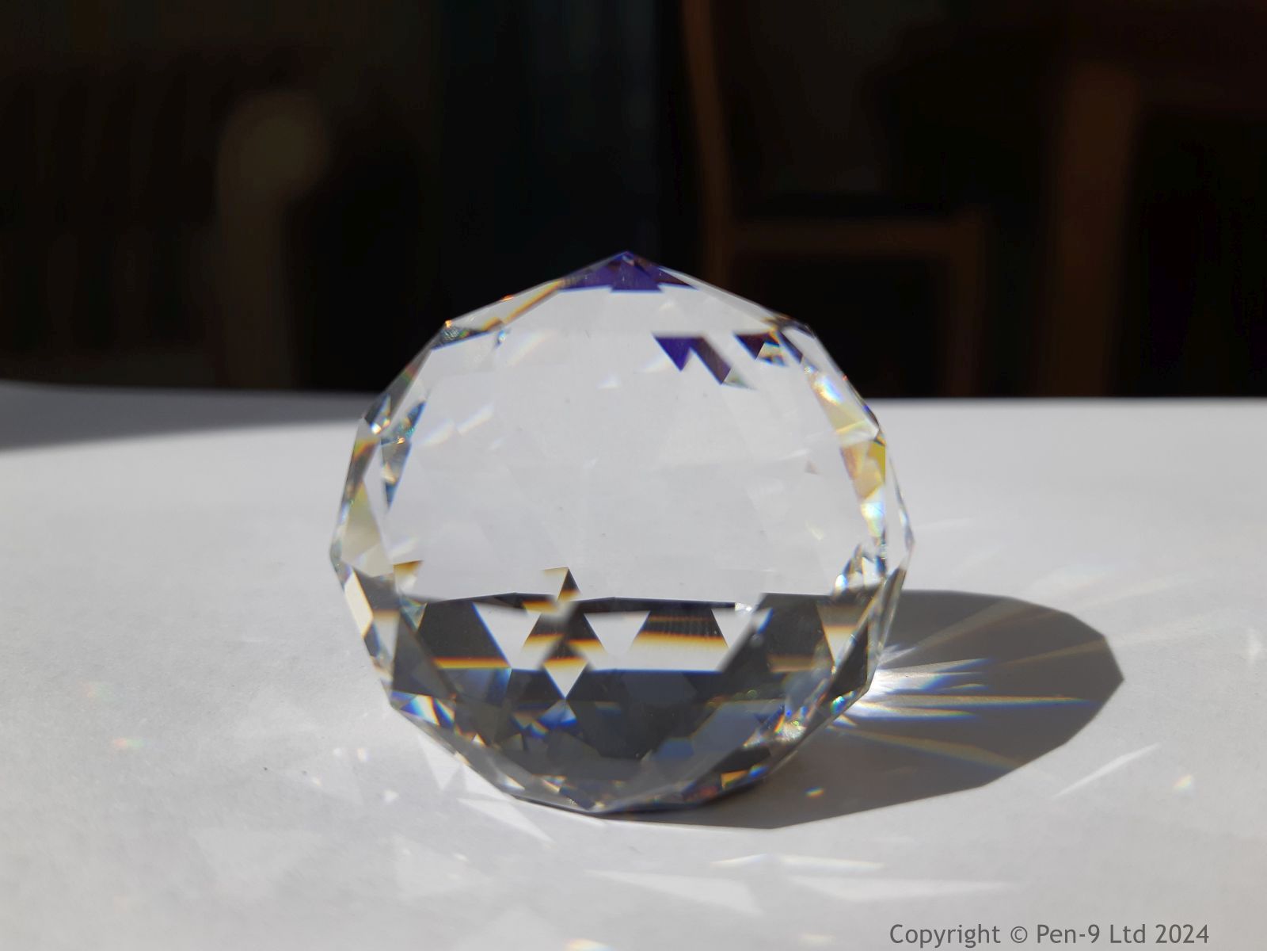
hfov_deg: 67.3
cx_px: 634
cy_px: 476
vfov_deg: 53.1
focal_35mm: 26
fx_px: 952
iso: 40
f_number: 1.7
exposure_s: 1/3774
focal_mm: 3.93
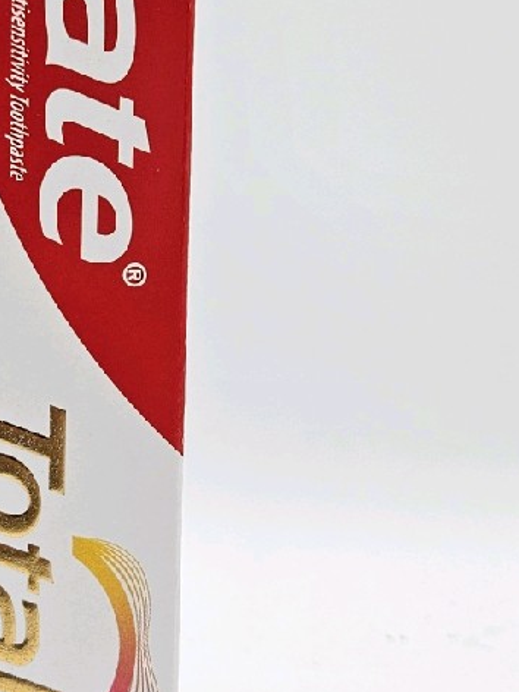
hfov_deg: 18.5
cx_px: 31
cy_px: 289
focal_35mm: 78
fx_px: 1559
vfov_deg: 25.0
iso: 25
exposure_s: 1/385
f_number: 1.8
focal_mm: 5.4
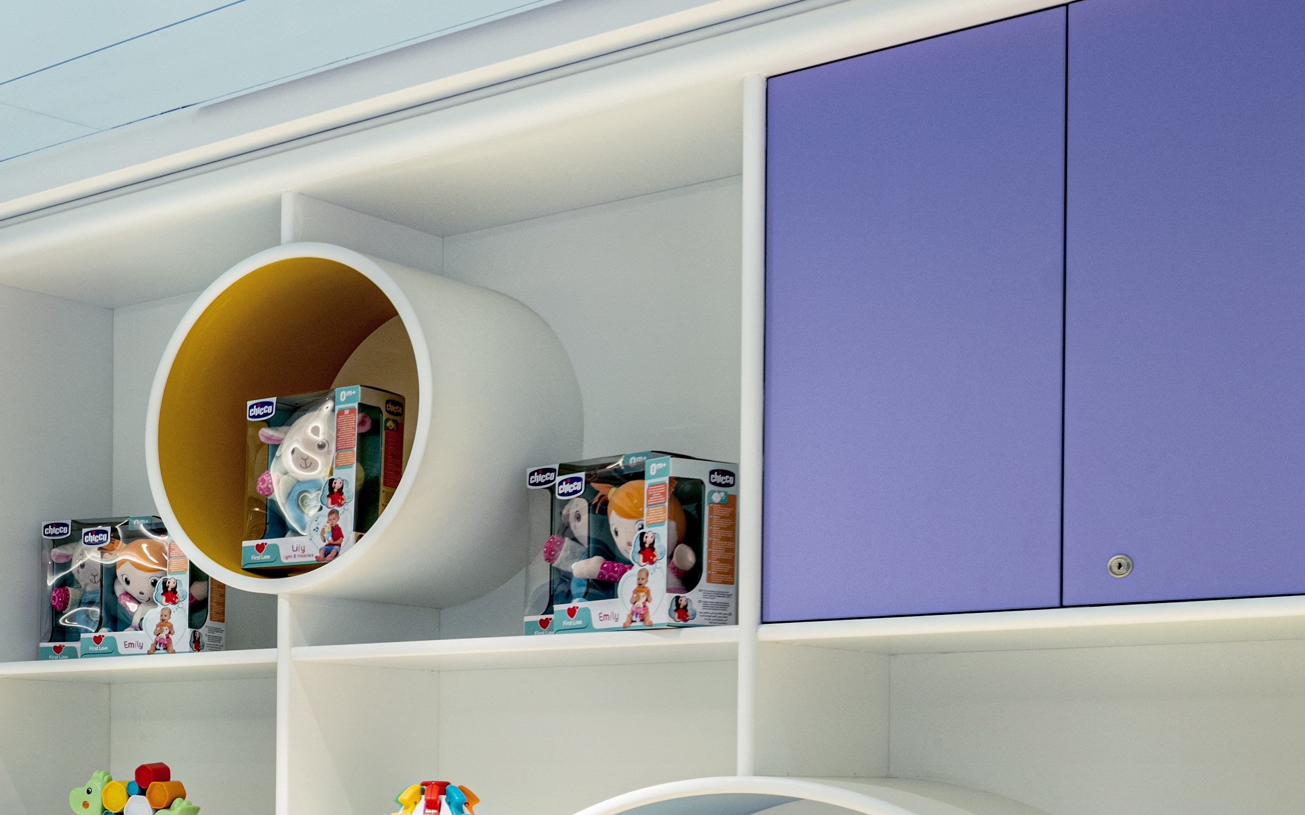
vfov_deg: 20.6
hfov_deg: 29.7
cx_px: -172
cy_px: 803
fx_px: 2170
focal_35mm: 61
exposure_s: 1/2
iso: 200
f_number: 11
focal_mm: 18
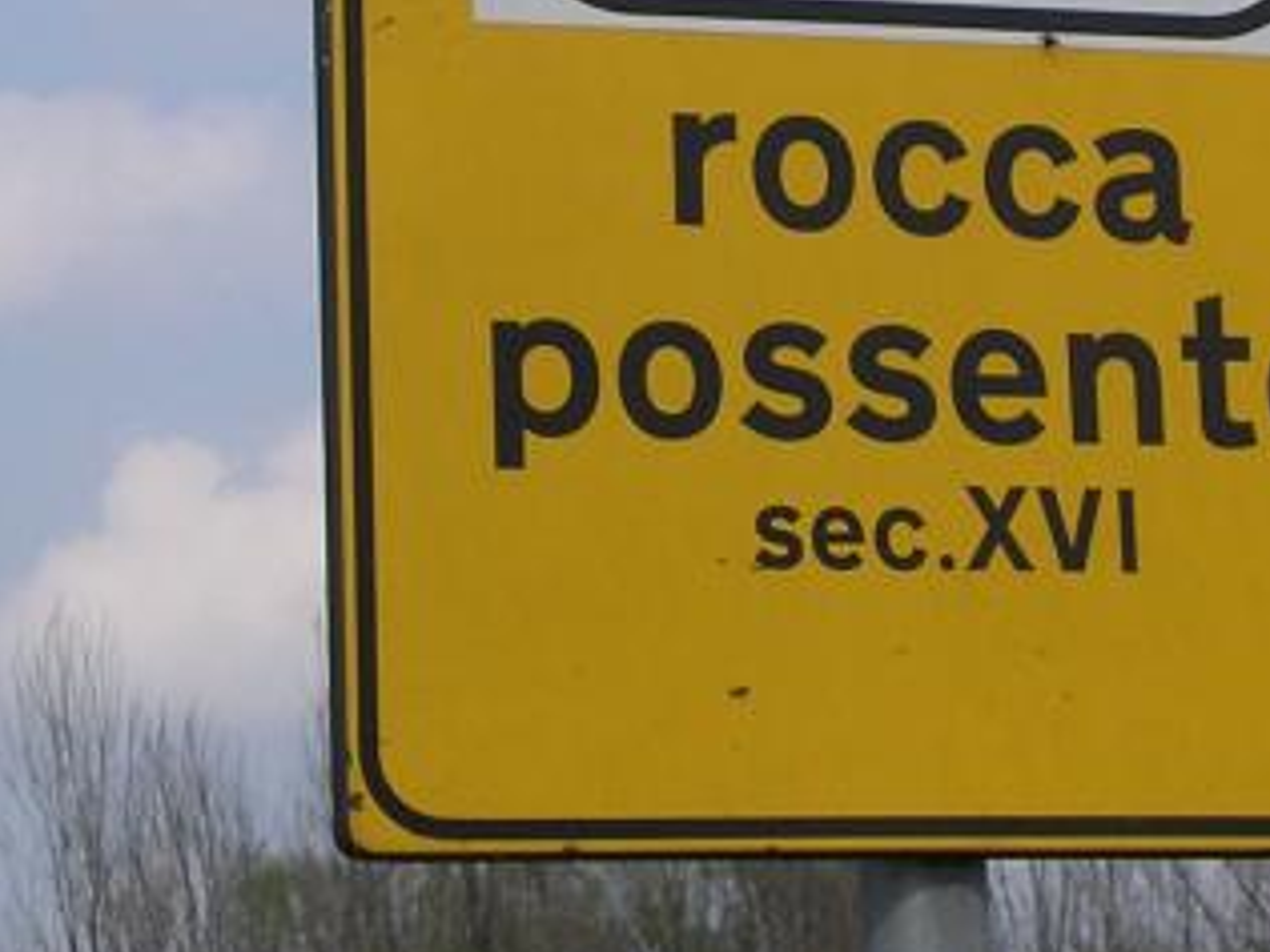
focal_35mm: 218
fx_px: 7998
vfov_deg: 6.8
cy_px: -36
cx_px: 820
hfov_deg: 9.1
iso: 100
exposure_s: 1/839
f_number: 4.1
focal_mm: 13
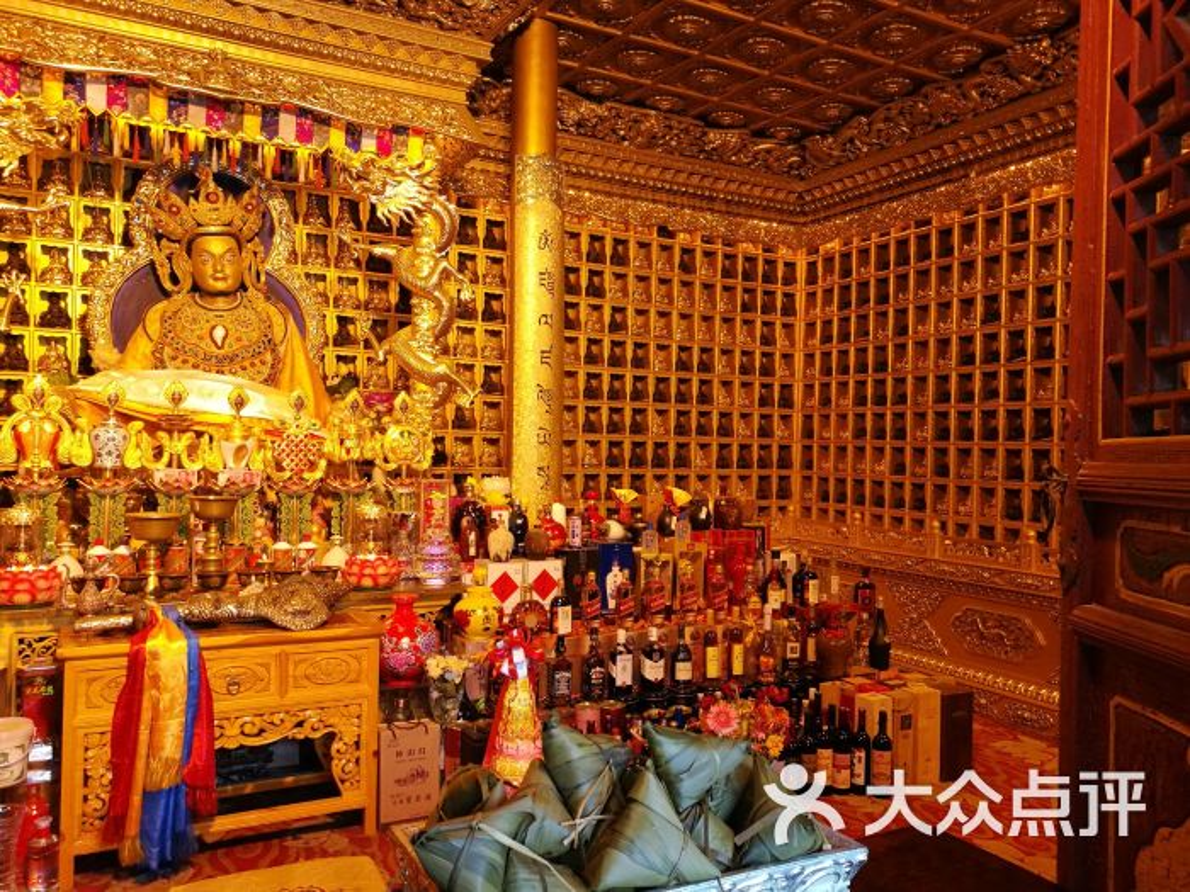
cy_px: 446
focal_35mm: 27
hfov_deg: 65.3
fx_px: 928
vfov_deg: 51.4
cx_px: 595
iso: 200
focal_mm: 4.5
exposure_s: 1/50
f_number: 2.2
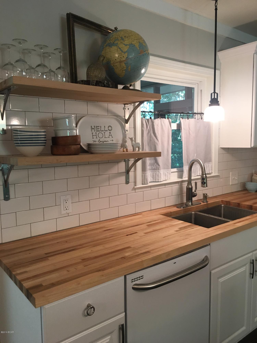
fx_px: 287
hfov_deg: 48.2
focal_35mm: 29
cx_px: 128
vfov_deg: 61.7
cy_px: 172
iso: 100
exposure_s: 1/30
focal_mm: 4.15
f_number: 2.2
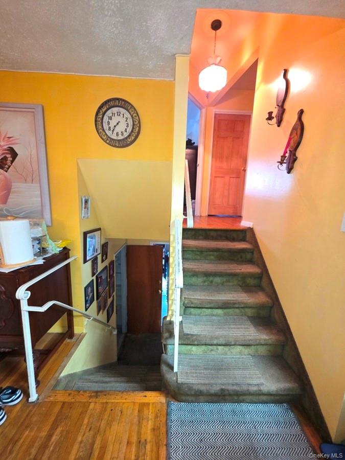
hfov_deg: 89.9
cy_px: 230
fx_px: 173
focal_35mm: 13
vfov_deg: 106.2
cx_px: 172
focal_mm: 2.2
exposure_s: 1/9.24
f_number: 1.9
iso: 1000
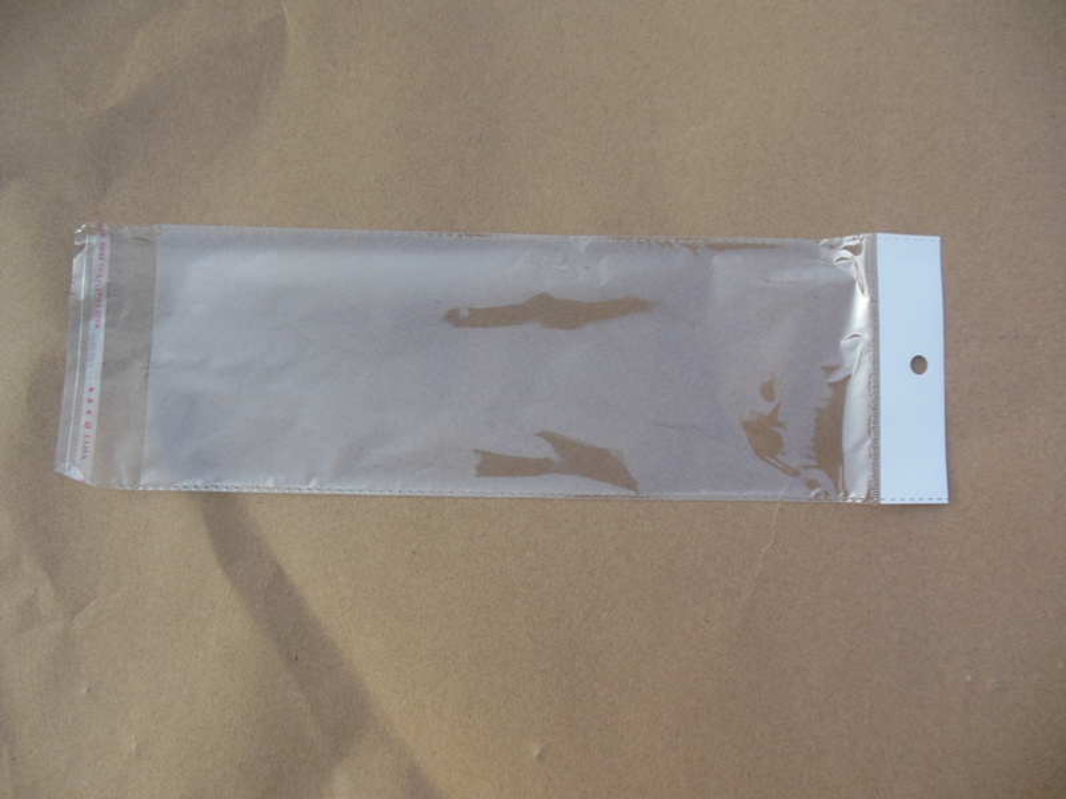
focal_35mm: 25
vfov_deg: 54.9
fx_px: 770
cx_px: 533
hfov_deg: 69.4
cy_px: 400
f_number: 3.2
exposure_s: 1/640
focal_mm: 4.5
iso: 125
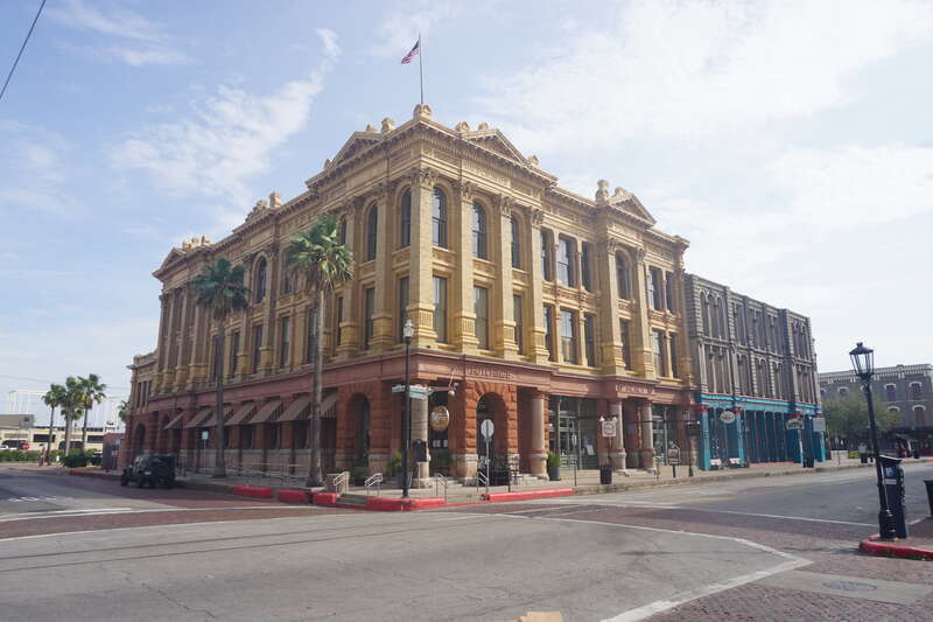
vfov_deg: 50.4
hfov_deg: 70.4
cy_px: 311
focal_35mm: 26
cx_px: 466
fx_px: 661
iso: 100
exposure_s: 1/125
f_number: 11
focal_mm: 17
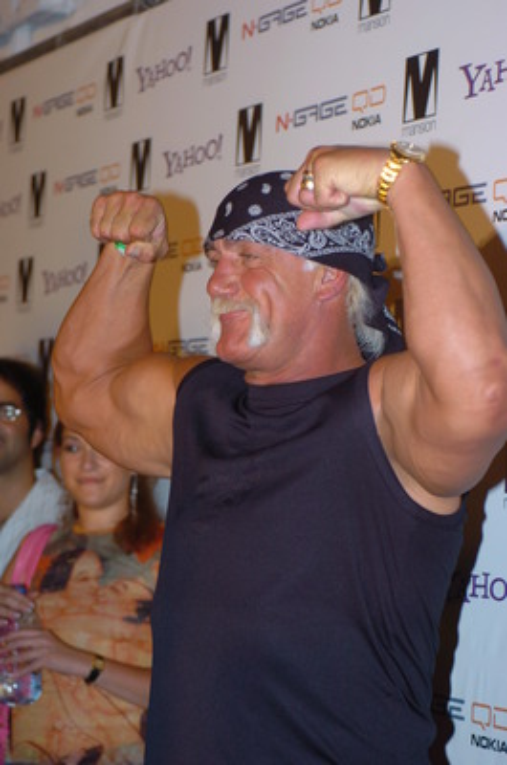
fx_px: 2228
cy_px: 382
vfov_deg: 19.5
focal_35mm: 105
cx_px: 254
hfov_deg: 13.0
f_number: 4
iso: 200
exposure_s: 1/60
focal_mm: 70
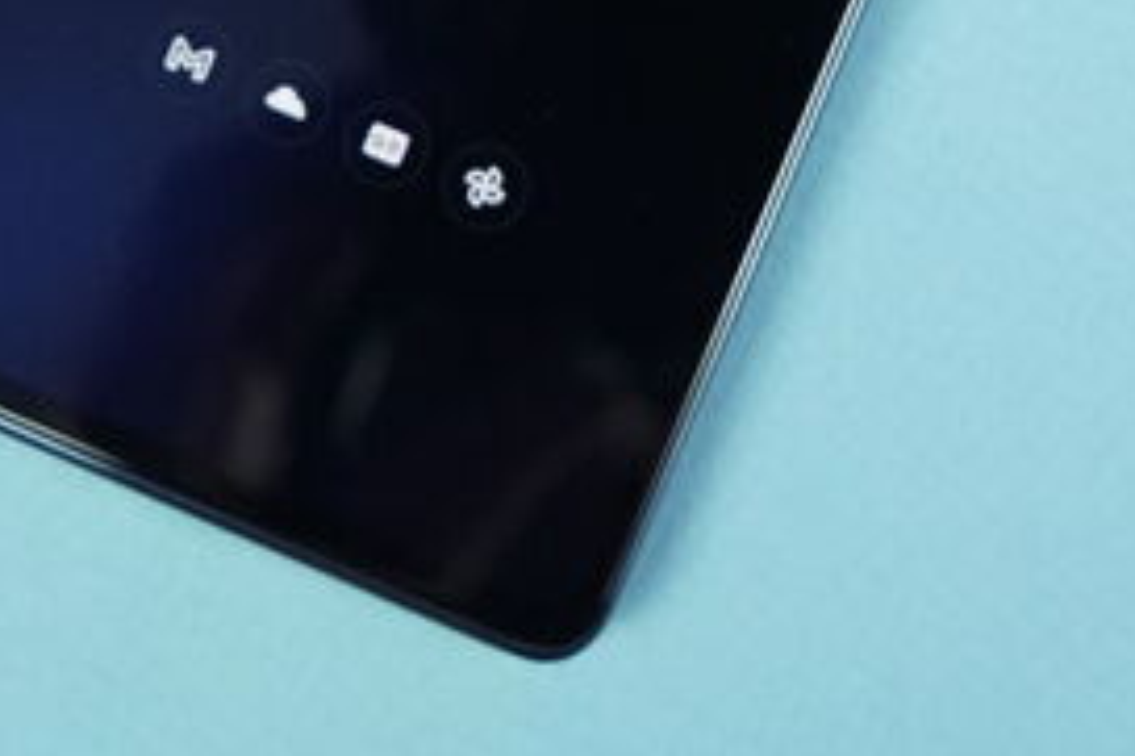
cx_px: 551
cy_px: -326
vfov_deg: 10.0
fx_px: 4222
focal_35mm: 134
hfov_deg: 15.3
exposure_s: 1/160
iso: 6400
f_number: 8
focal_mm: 44
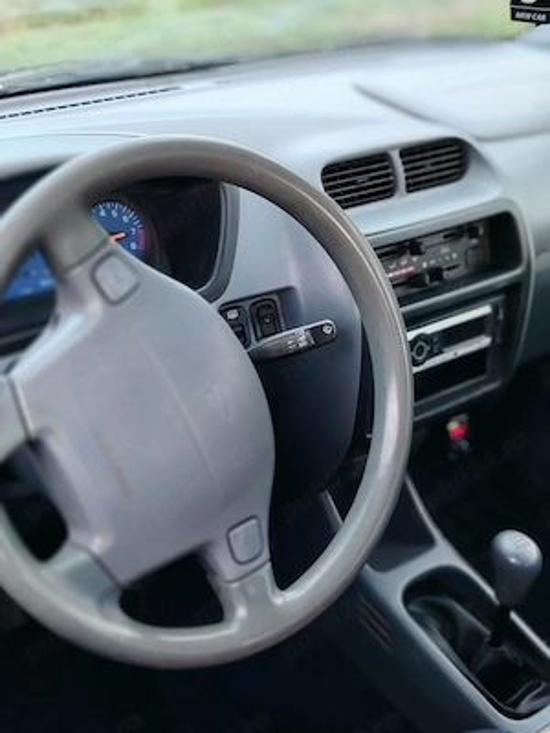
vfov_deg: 39.7
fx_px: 1017
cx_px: 275
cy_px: 366
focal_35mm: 48
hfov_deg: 30.3
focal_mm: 5.25
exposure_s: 1/25
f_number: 4
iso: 259
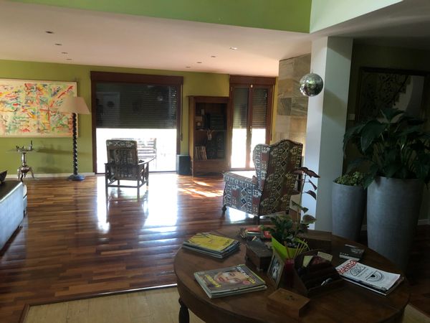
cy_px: 162
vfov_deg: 49.7
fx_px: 348
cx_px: 215
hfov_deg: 63.4
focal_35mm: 28
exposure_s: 1/13
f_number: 1.8
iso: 100
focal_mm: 3.99
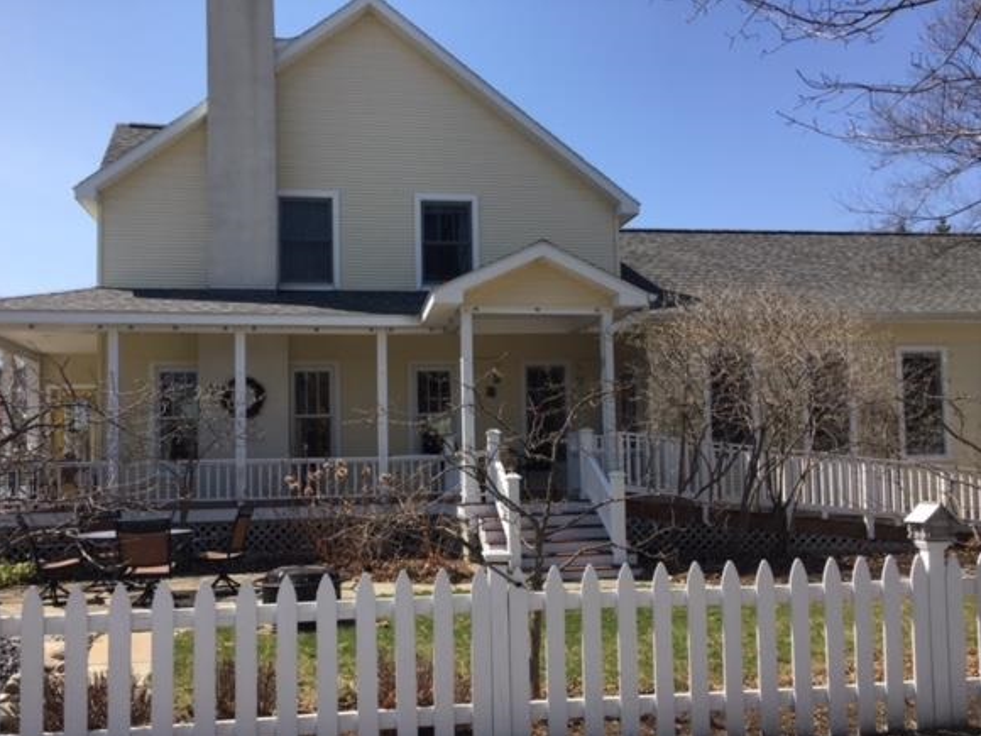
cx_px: 470
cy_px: 404
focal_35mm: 32
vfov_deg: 44.1
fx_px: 907
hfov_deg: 56.8
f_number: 2.2
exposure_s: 1/1399
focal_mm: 4.15
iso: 25
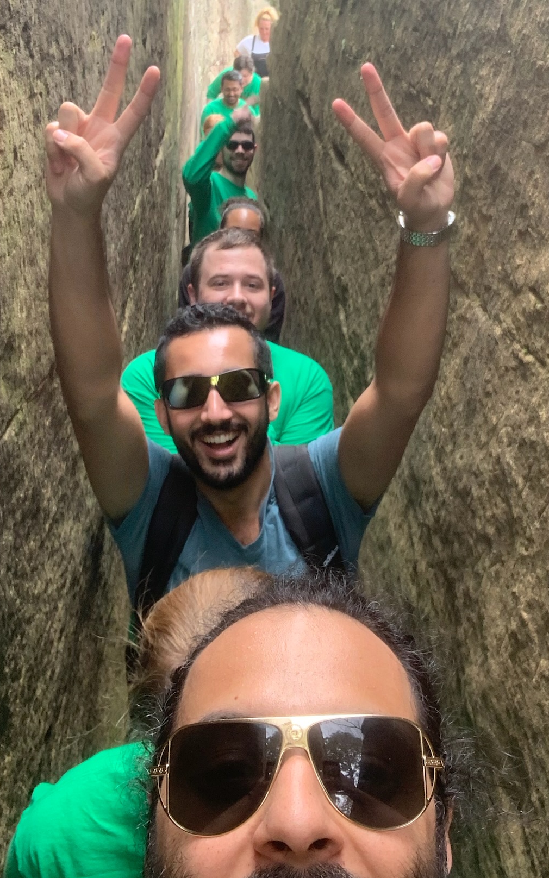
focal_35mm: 43
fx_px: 1029
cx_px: 299
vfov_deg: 45.9
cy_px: 347
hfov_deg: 29.8
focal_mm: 2.87
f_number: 2.2
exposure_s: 1/88
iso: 64
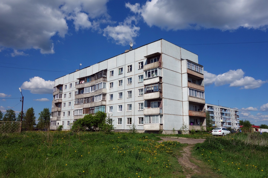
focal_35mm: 28
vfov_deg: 46.4
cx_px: 134
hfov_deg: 65.5
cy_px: 89
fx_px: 208
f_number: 7.1
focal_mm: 10.4
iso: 125
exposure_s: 1/800
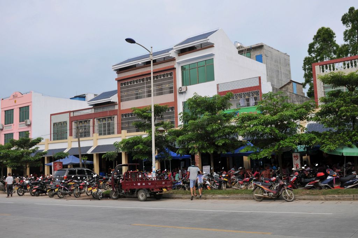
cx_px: 179
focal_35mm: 36
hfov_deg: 53.2
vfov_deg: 36.8
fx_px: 358
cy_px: 119
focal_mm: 24
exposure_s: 1/4000
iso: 200
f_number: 2.8
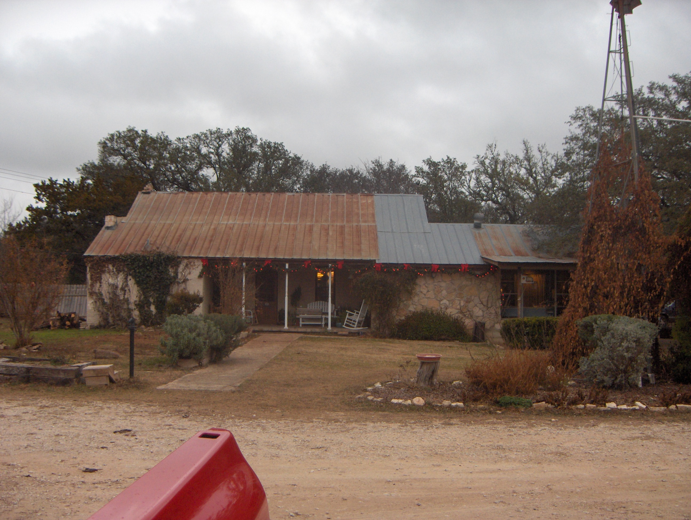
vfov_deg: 36.9
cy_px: 260
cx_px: 346
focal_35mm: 39
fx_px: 780
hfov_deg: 47.8
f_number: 2.8
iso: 200
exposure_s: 1/87.2
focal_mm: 8
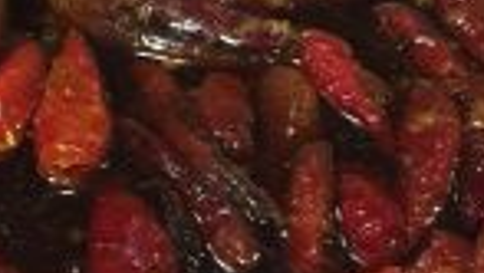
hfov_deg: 13.5
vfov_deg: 8.1
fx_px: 1927
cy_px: 113
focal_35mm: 150
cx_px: -244
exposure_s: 1/15
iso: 80
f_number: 2.2
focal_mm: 4.15
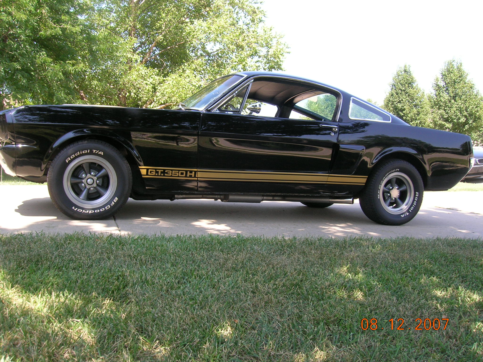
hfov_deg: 54.0
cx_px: 242
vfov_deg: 41.8
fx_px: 474
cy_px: 181
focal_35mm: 34
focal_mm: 5.7
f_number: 4.9
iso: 50
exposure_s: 1/62.5
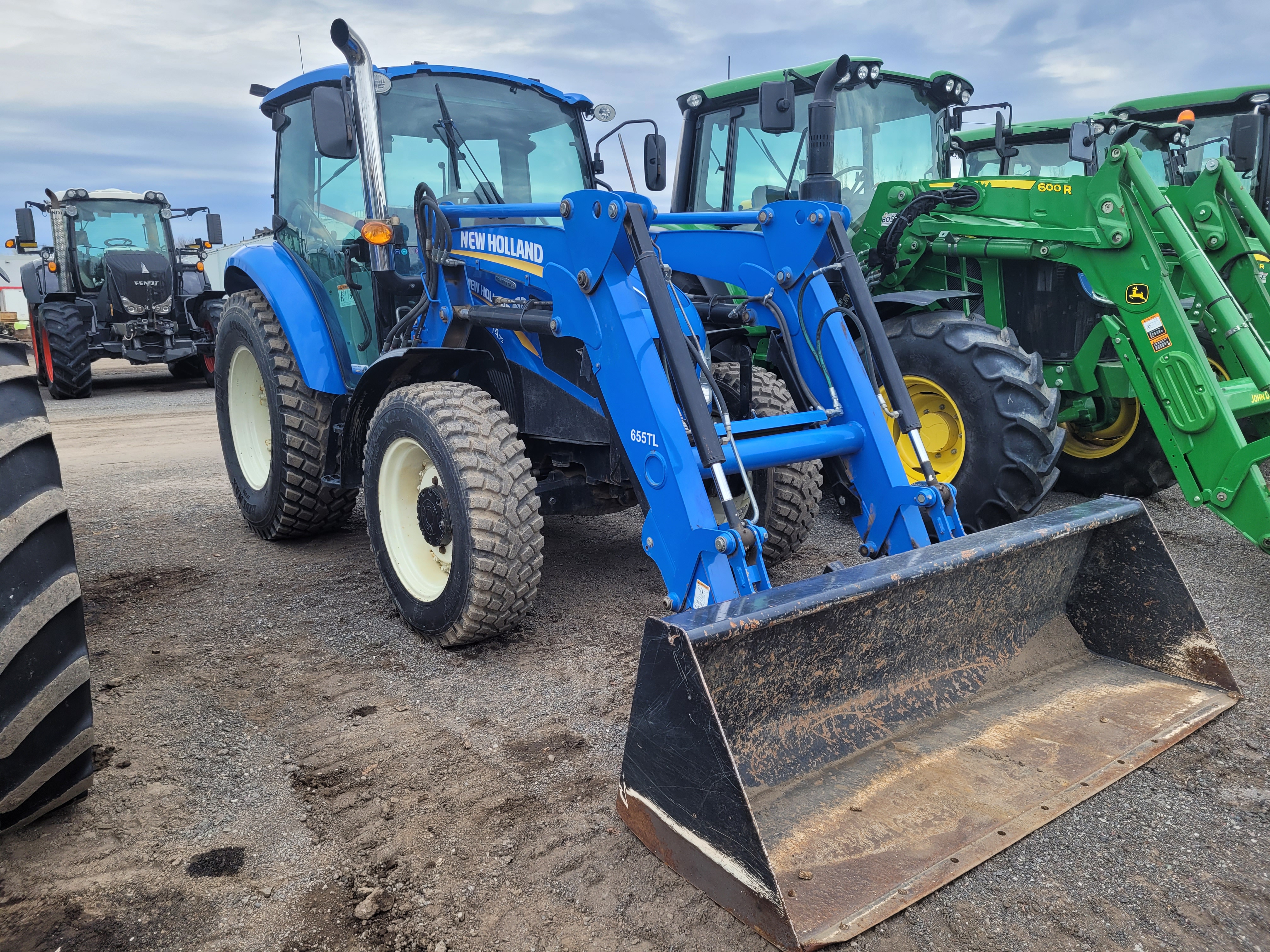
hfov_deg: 67.3
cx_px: 635
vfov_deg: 53.1
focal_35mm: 26
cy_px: 476
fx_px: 954
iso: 40
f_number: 1.8
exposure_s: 1/796
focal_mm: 5.4
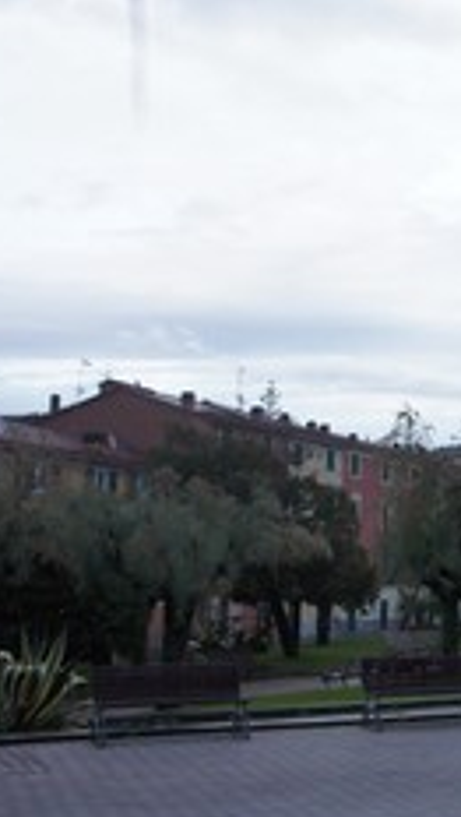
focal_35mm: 56
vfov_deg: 37.1
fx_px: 1213
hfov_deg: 18.0
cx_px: 785
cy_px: 472
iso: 1250
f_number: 4.5
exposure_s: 1/250
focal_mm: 18
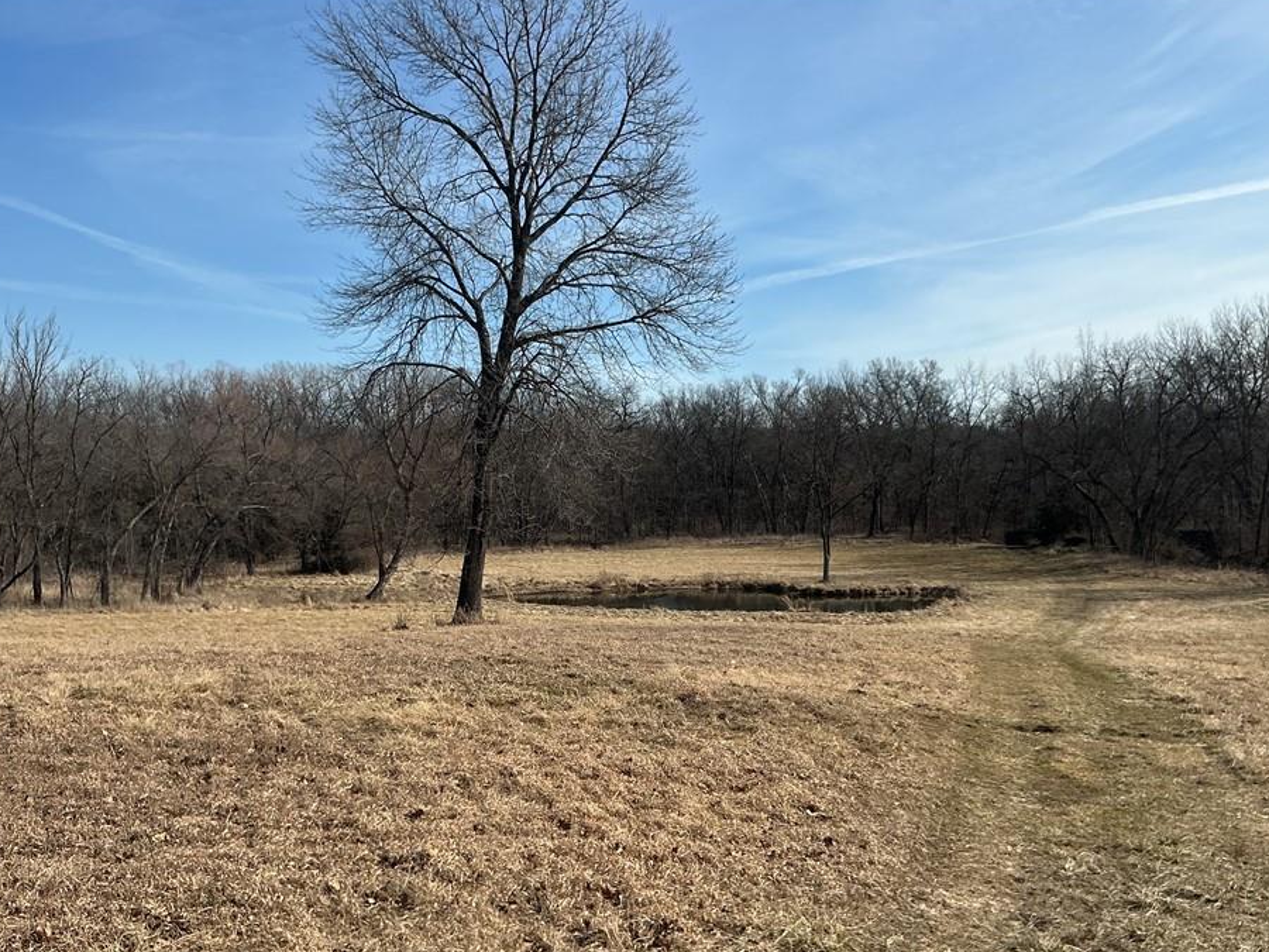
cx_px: 699
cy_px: 529
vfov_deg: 42.9
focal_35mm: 33
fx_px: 1210
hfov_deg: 55.2
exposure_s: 1/2227
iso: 25
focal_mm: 3
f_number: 1.8
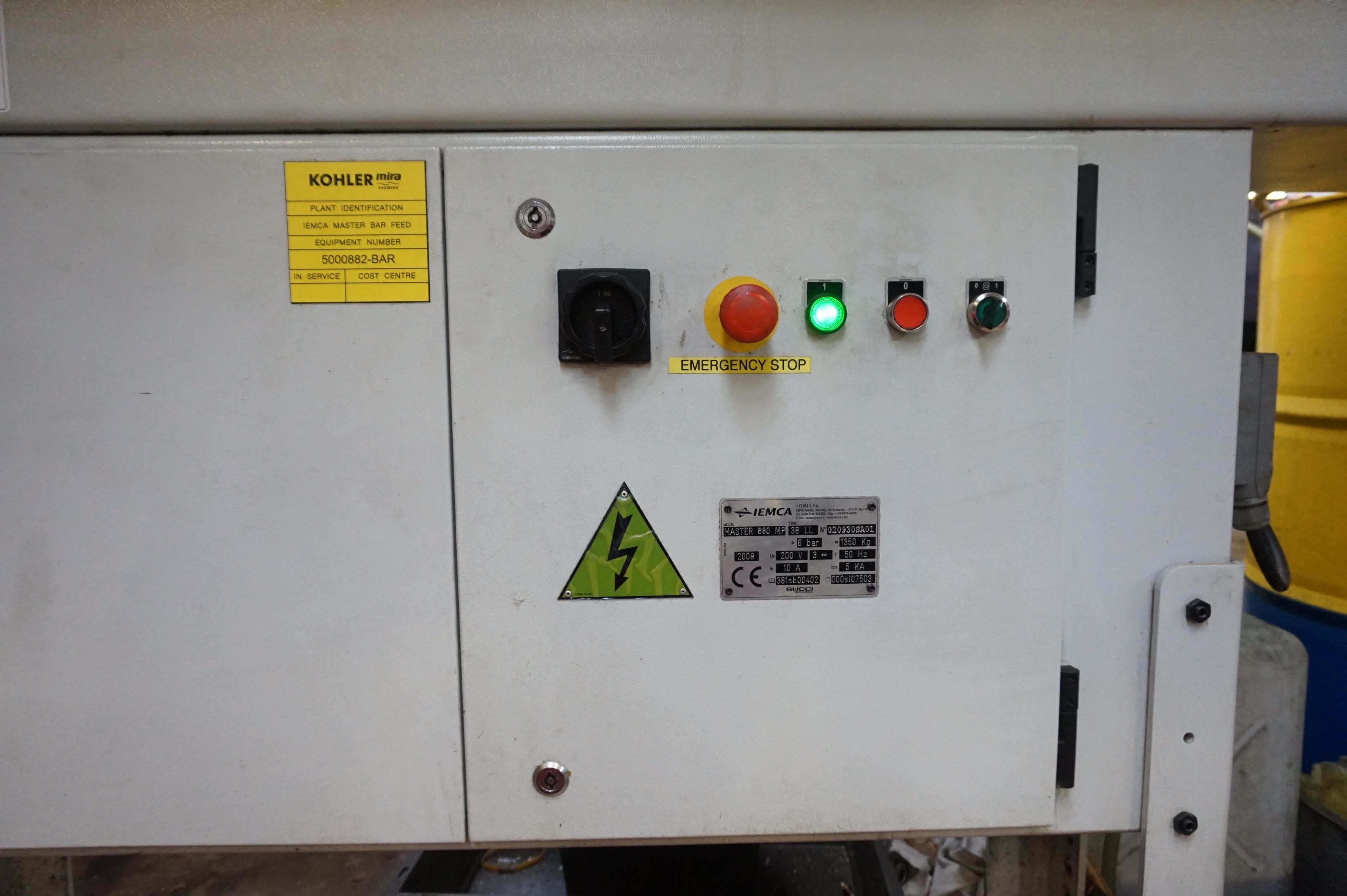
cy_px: 448
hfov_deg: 73.8
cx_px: 674
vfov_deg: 53.1
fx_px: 897
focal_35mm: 24
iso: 2000
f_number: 3.5
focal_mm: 16
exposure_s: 1/160
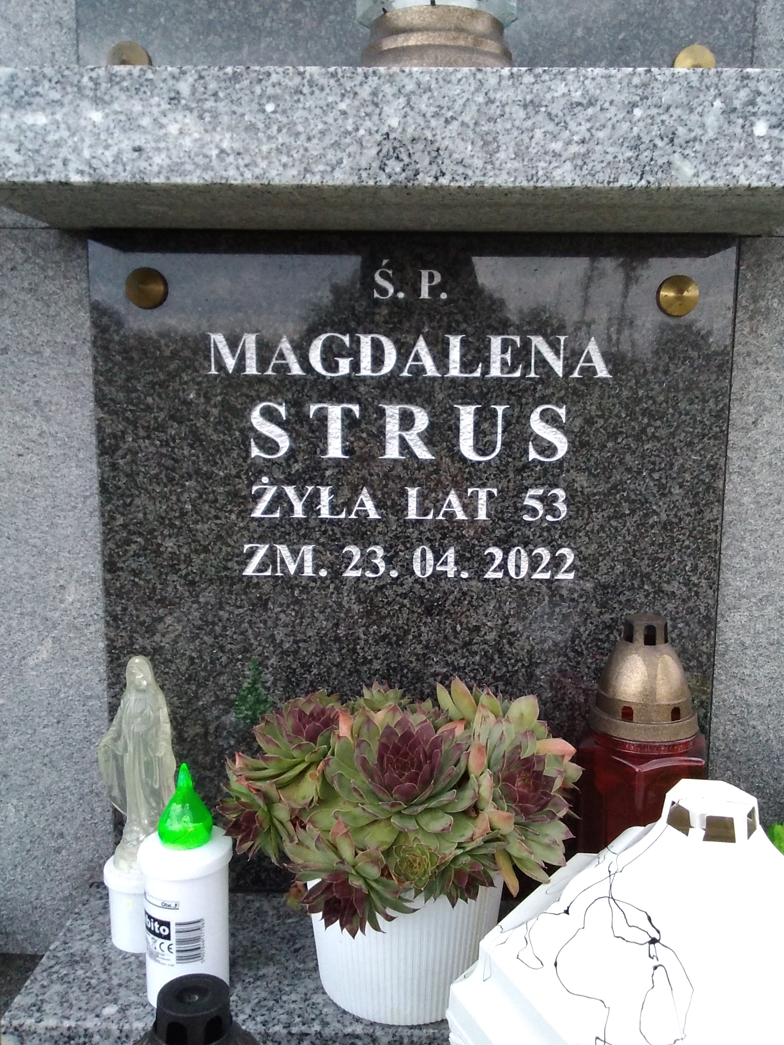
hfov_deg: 44.1
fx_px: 966
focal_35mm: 32
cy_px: 537
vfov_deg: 56.8
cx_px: 416
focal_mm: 2.39
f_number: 2.4
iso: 306
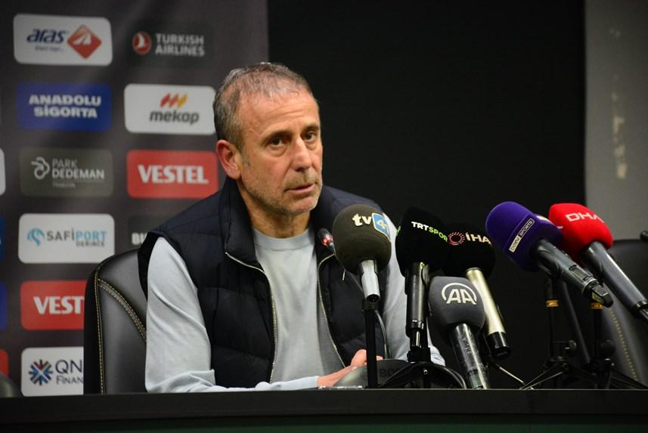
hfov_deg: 10.5
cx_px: 324
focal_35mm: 195
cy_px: 216
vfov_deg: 7.1
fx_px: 3513
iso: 2500
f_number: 5.6
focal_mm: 130
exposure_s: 1/60
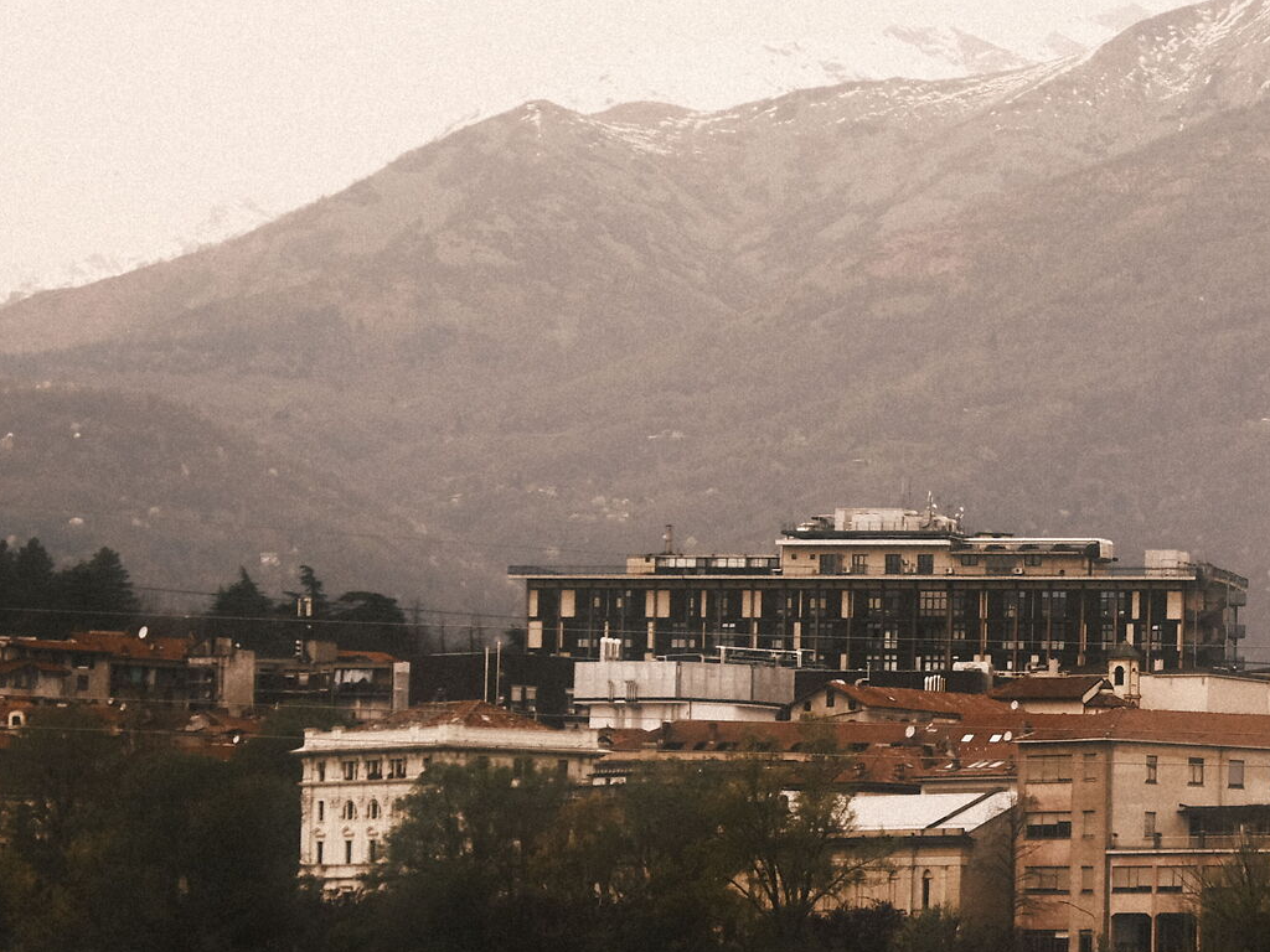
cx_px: 1480
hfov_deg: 10.4
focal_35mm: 187
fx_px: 6861
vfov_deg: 7.9
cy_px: 650
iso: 800
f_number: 7.1
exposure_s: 1/2200
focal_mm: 55
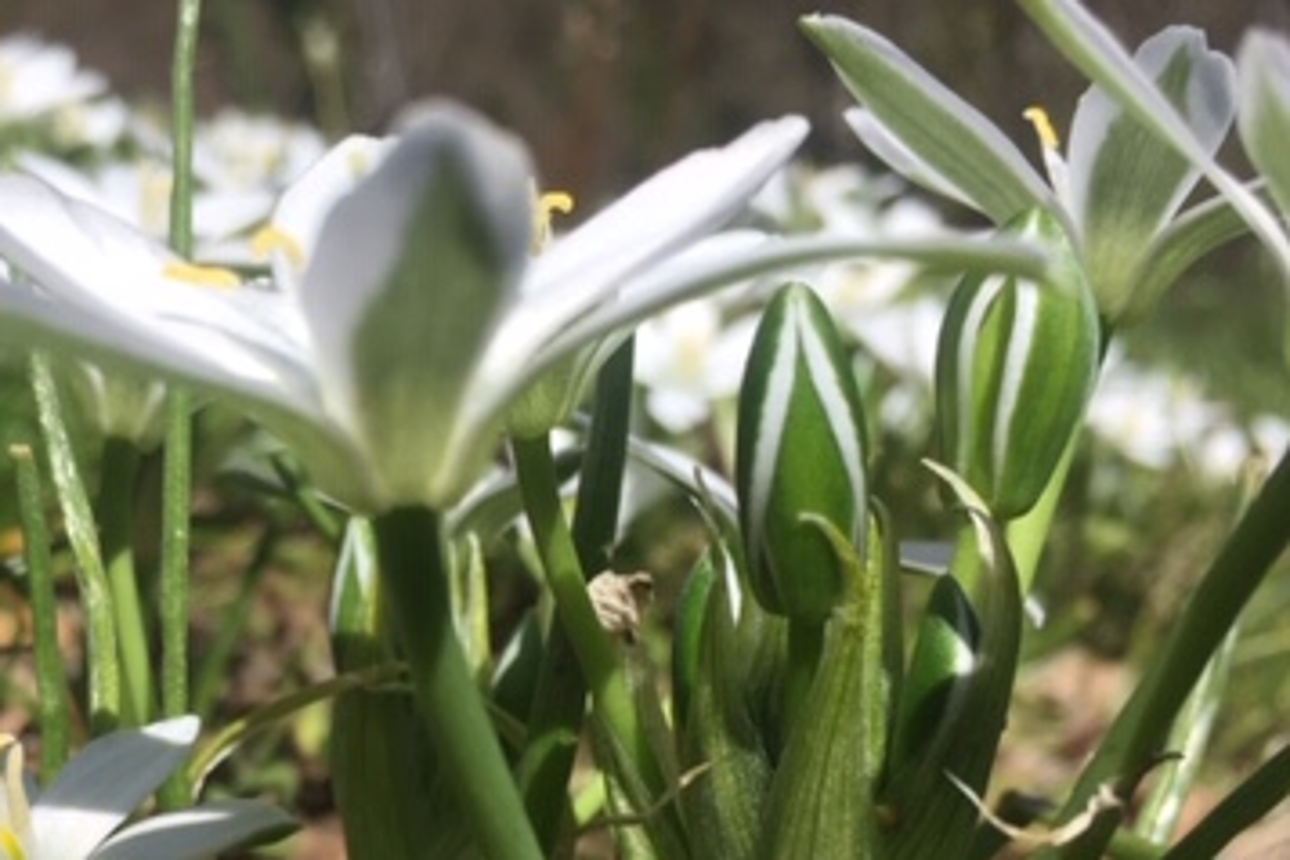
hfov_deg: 36.3
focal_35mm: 54
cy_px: 719
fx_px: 1935
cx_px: 379
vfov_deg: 24.6
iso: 32
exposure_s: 1/2639
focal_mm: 4.15
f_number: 2.2
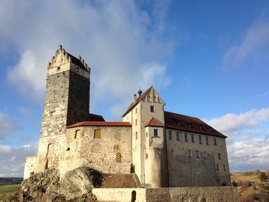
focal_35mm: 33
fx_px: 256
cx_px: 134
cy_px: 101
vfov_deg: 42.9
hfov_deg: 55.4
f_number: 2.4
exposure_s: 1/1391
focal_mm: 4.12
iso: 50
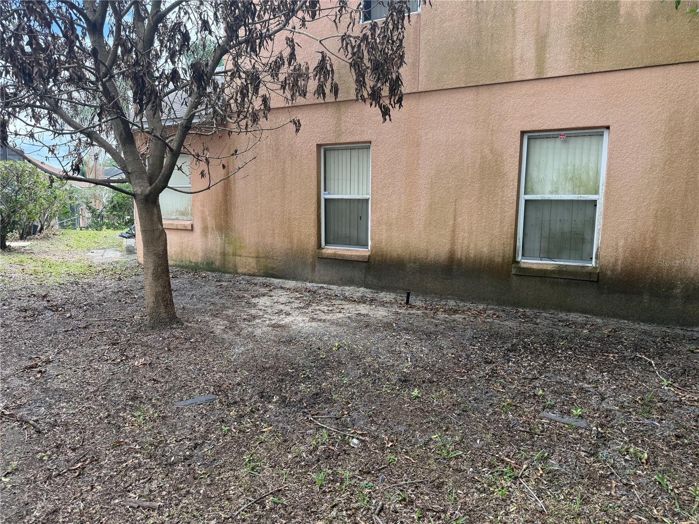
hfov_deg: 71.6
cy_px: 262
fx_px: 485
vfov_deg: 56.8
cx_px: 350
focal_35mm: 24
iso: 100
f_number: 1.78
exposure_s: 1/898
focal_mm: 6.76
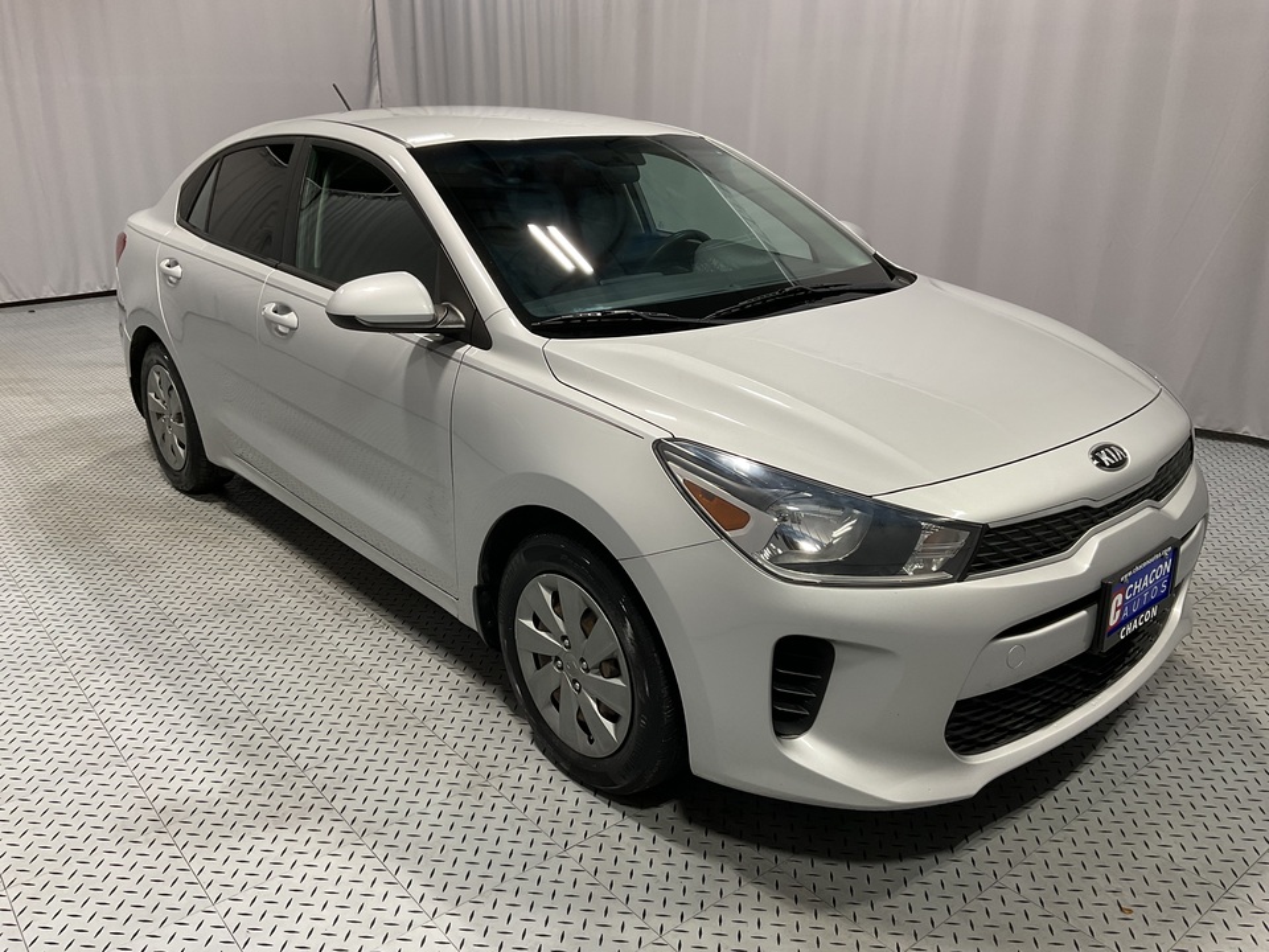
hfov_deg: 61.7
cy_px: 476
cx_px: 634
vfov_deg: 48.2
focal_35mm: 29
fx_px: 1063
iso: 40
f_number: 1.8
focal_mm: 3
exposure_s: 1/60
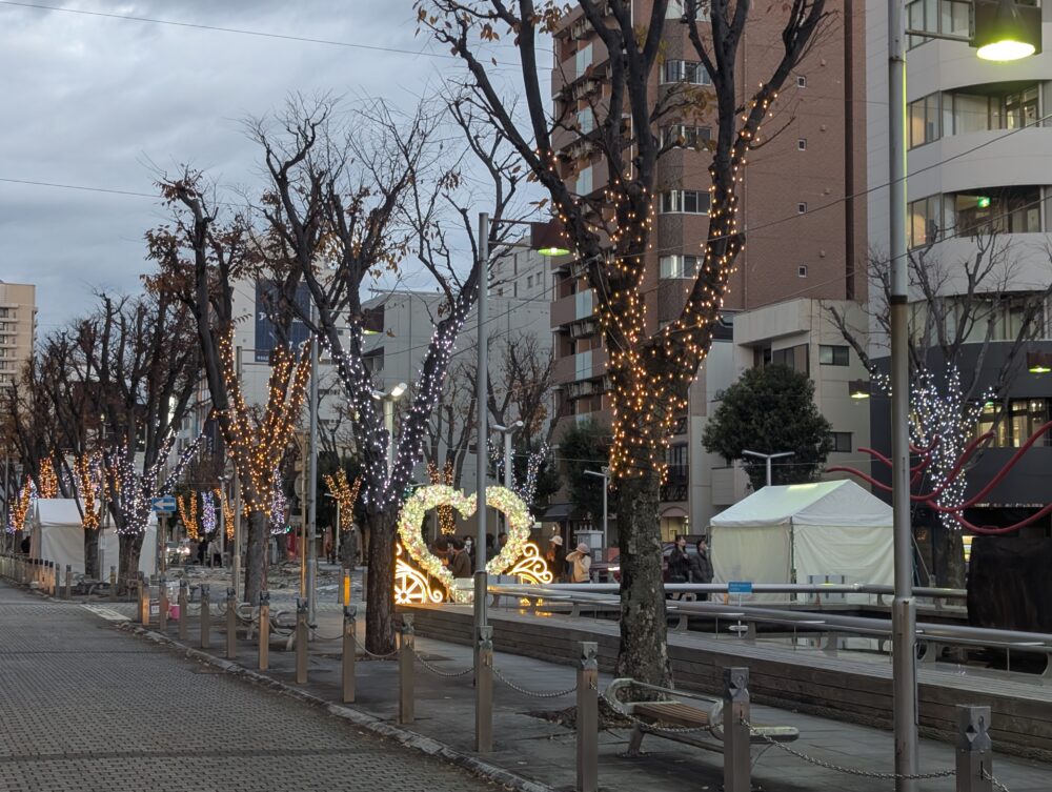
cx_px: 526
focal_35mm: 49
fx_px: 1491
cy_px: 396
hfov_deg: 38.9
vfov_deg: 29.7
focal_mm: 6.9
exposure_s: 1/60
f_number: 1.68
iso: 210
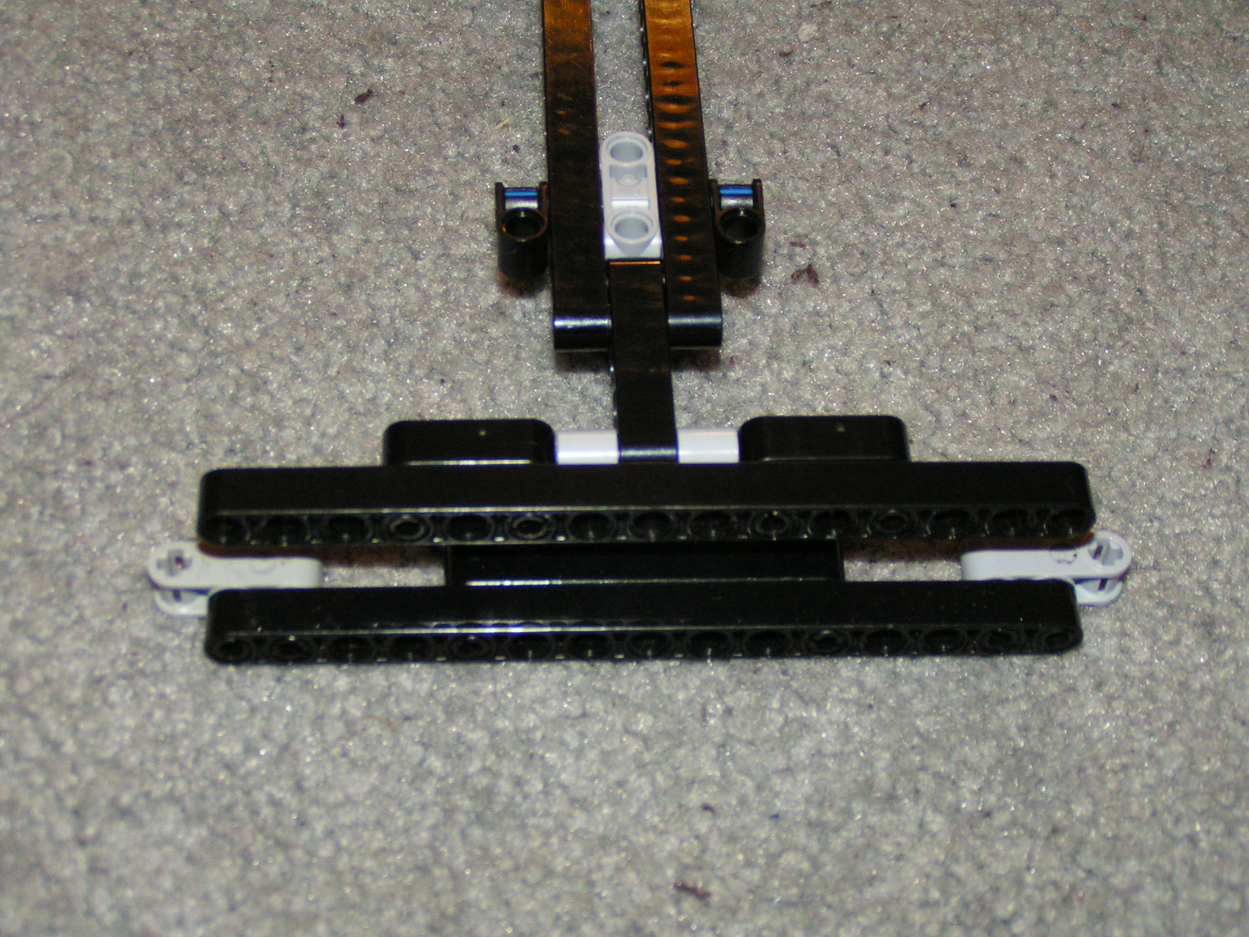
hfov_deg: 29.8
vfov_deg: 22.6
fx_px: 2345
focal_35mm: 65
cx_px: 624
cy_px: 468
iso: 200
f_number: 3.2
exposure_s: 1/80
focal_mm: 10
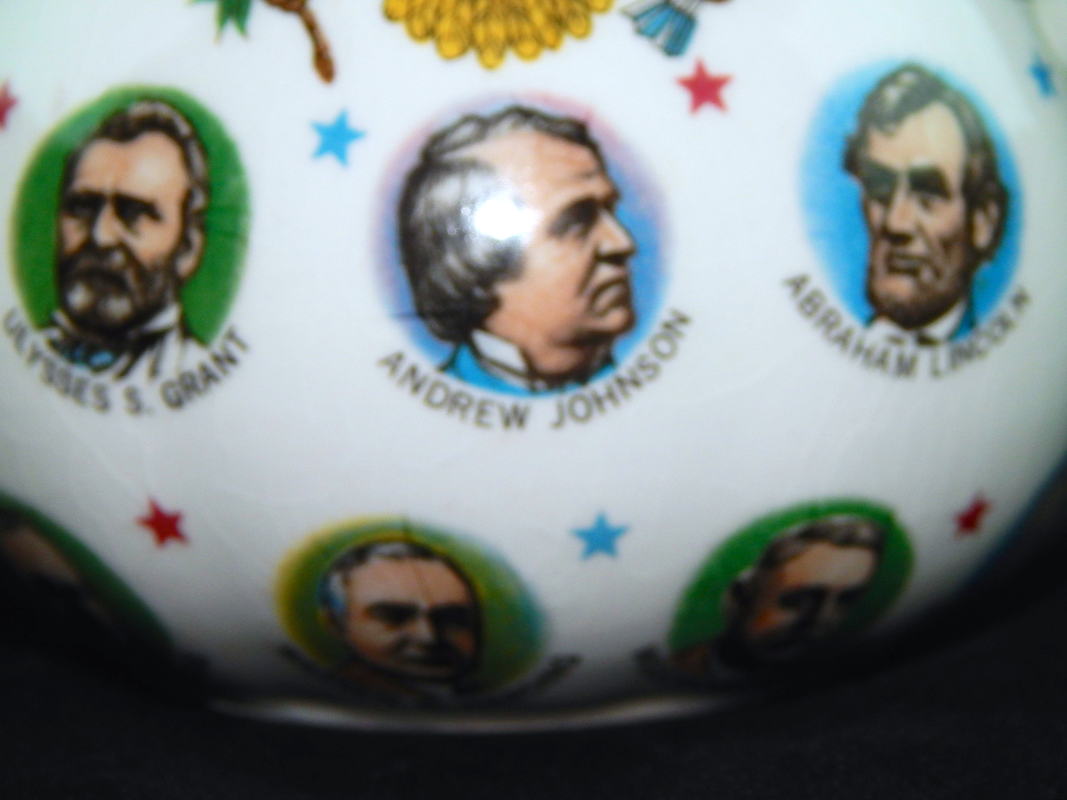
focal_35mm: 105
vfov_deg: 14.1
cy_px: 400
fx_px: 3237
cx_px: 534
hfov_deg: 18.7
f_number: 9
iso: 200
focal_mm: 18.7
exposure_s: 1/30
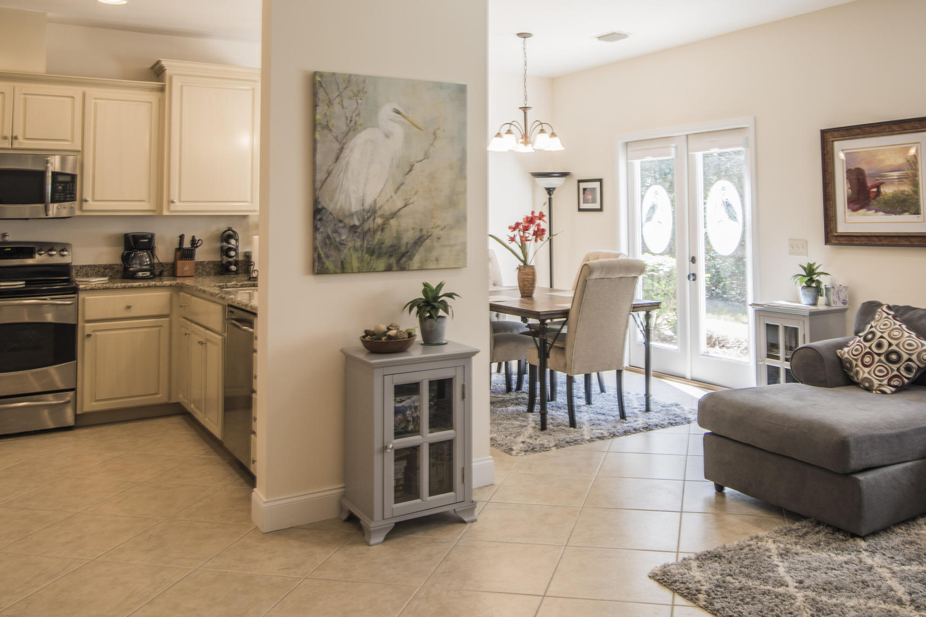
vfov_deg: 42.3
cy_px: 156
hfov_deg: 61.1
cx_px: 580
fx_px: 772
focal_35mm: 30
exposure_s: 1/6
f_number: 10
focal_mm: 17
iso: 100
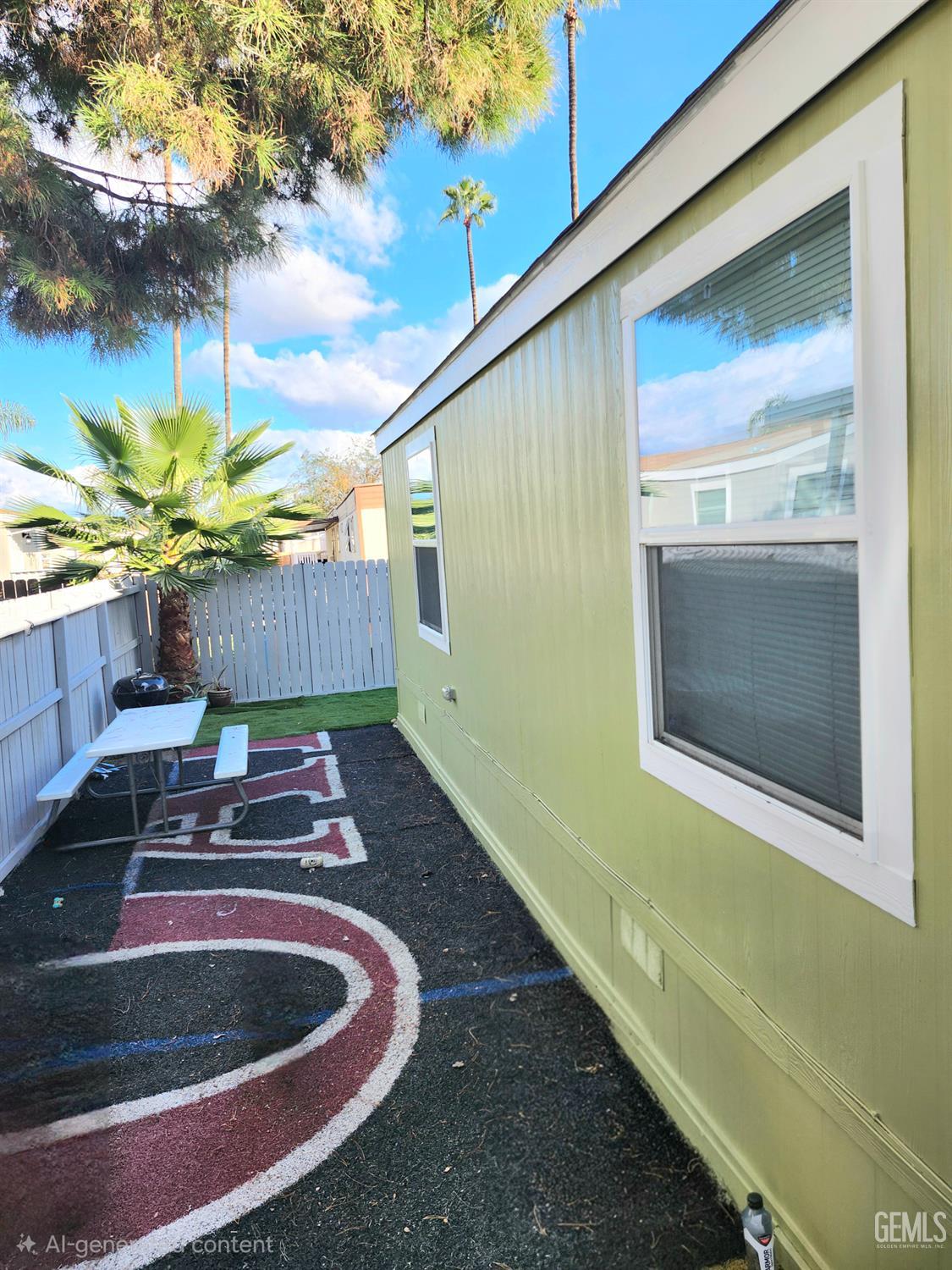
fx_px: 843
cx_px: 476
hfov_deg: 58.9
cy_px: 635
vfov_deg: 73.9
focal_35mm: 23
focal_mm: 5.54
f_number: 1.8
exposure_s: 1/476
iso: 25
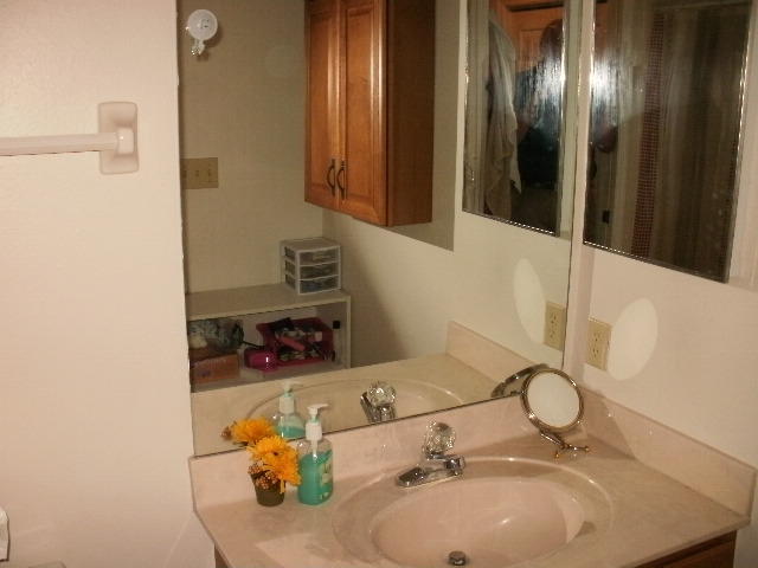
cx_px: 379
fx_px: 788
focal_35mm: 36
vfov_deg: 39.7
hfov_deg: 51.4
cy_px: 284
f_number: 3.5
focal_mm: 6.3
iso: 125
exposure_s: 1/30
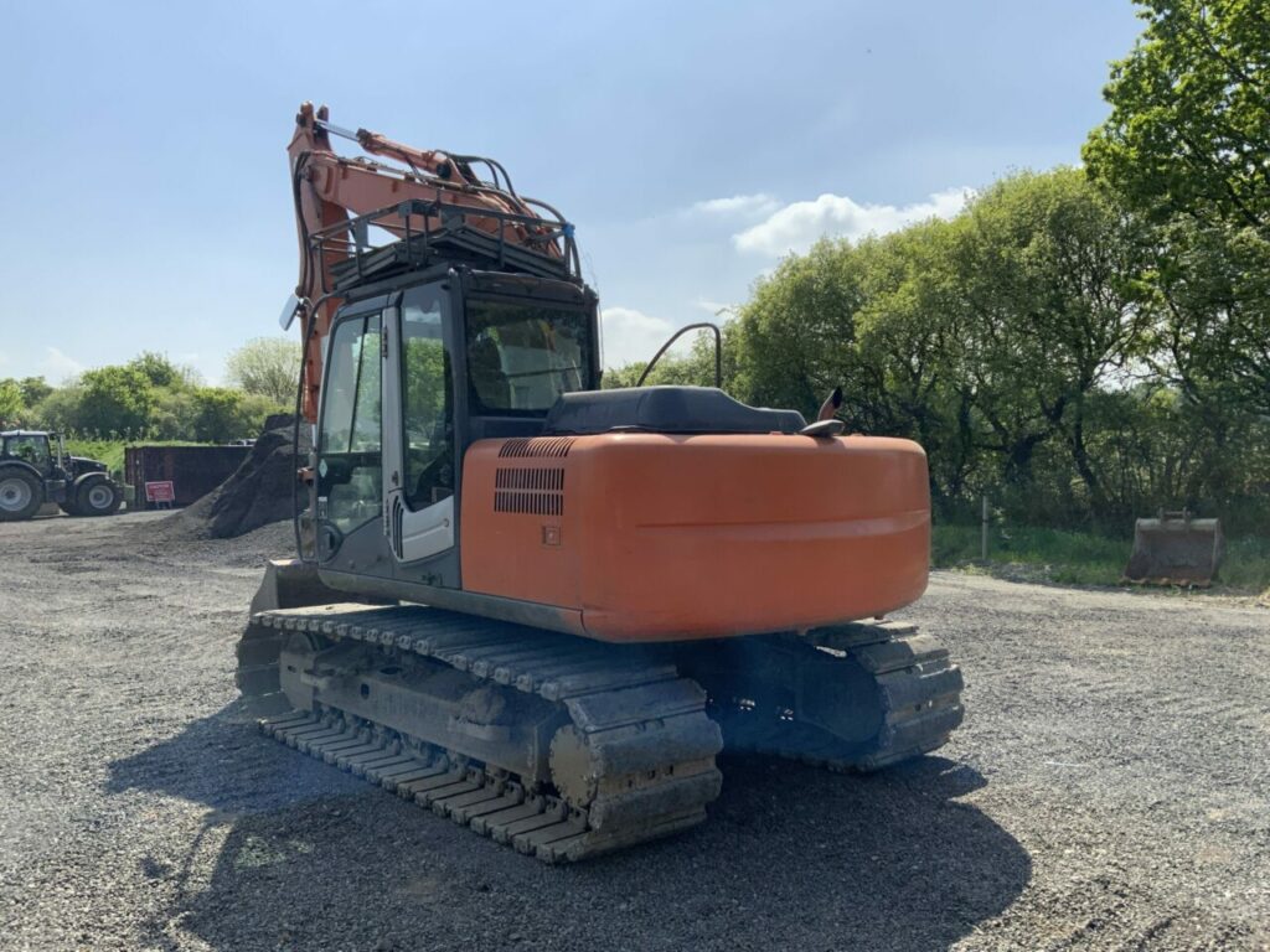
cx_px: 635
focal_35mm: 29
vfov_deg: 48.2
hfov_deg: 61.7
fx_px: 1064
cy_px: 476
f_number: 1.8
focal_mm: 3
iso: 20
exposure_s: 1/2801
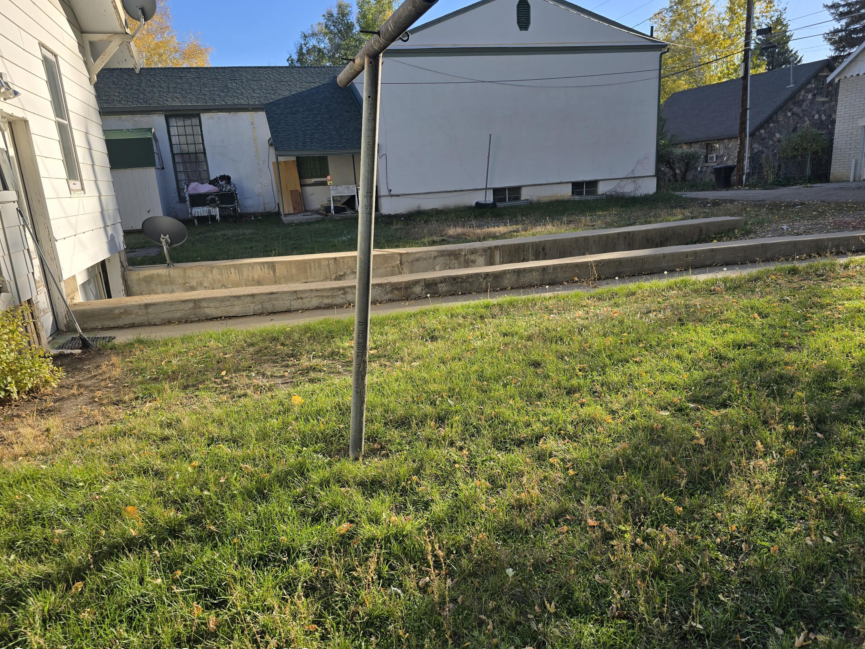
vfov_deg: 54.9
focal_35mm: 25
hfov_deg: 69.4
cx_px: 417
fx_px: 625
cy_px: 335
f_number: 1.7
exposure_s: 1/650
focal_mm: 6.3
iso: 12
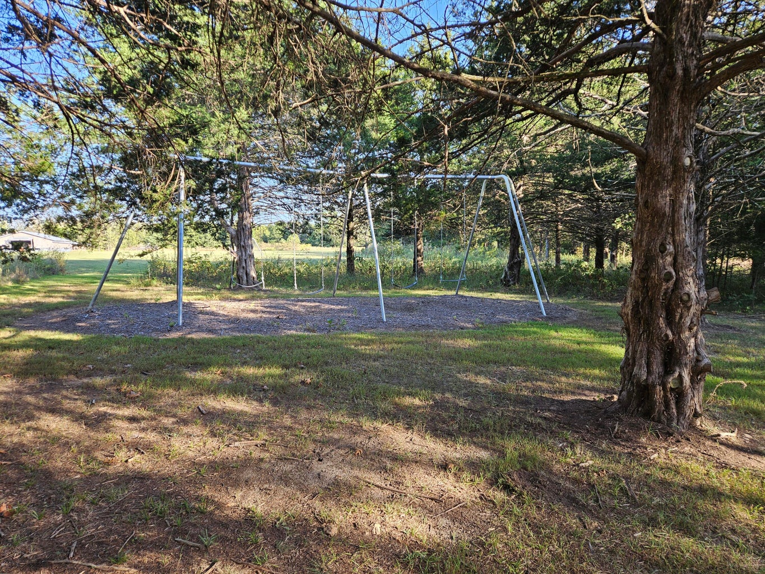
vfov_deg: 58.9
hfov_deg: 73.9
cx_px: 382
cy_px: 287
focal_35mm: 23
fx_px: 508
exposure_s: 1/120
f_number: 1.8
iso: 32
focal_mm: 5.4
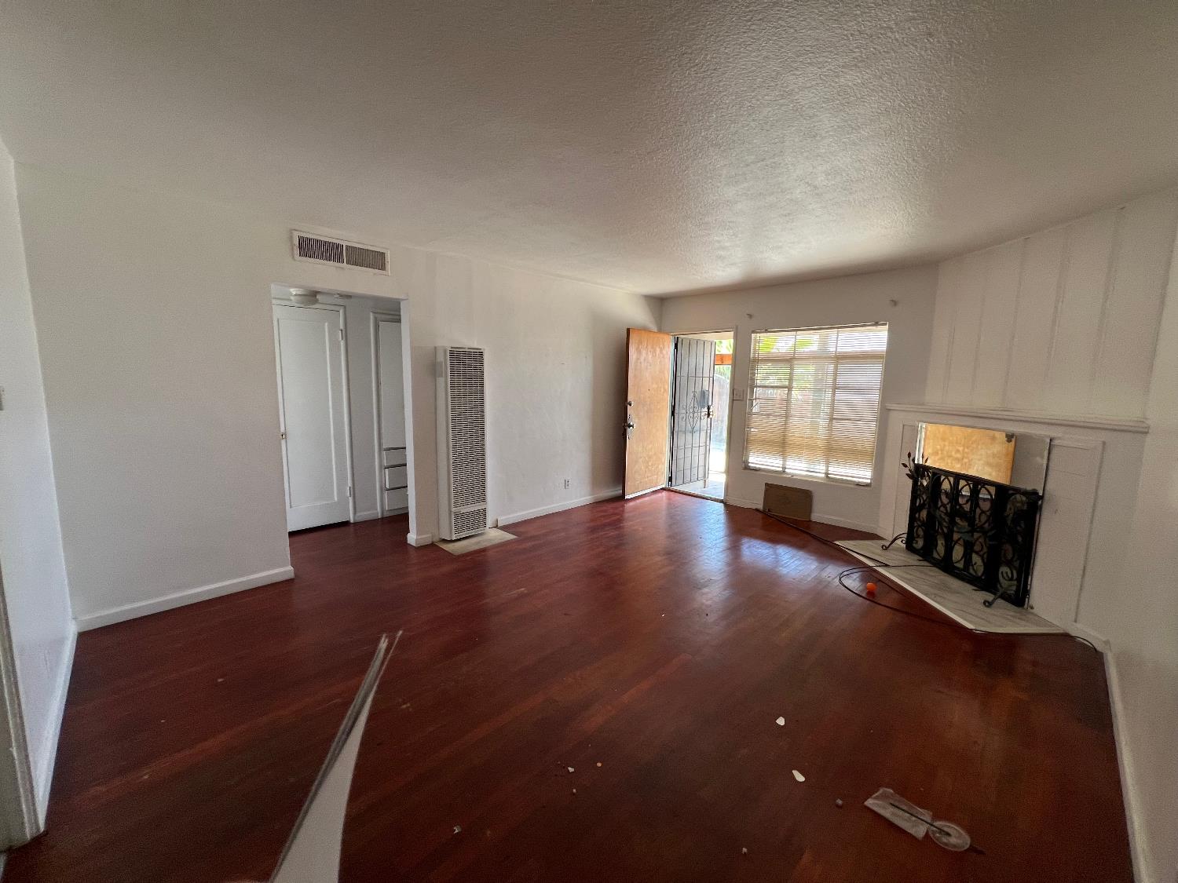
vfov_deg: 89.9
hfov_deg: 106.2
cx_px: 589
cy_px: 442
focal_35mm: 13
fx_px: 442
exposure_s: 1/99
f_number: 1.8
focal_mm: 1.57
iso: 125
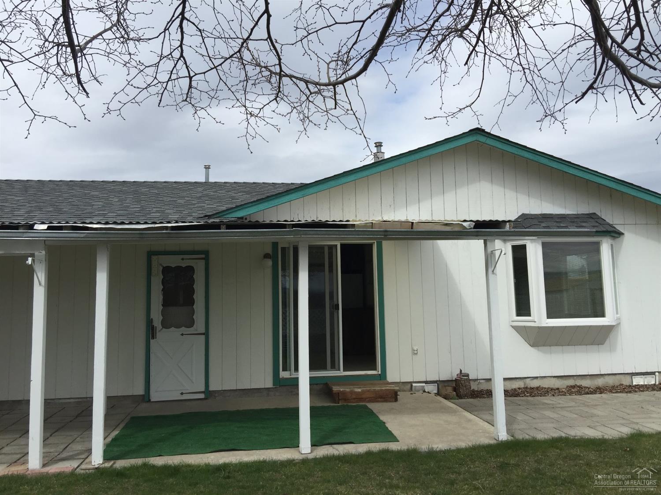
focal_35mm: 29
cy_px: 248
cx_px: 330
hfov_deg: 61.7
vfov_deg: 48.2
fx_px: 554
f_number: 2.2
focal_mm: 4.15
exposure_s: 1/2198
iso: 32
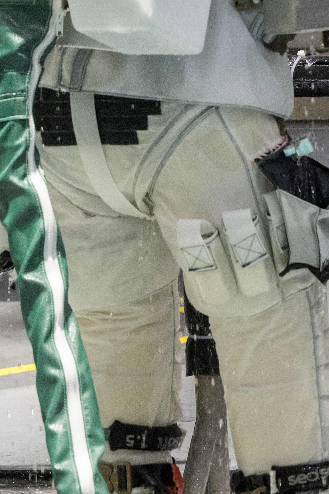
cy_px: -25
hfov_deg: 2.3
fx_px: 8294
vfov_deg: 3.4
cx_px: 405
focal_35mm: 605
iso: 3200
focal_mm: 145
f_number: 5
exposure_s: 1/250
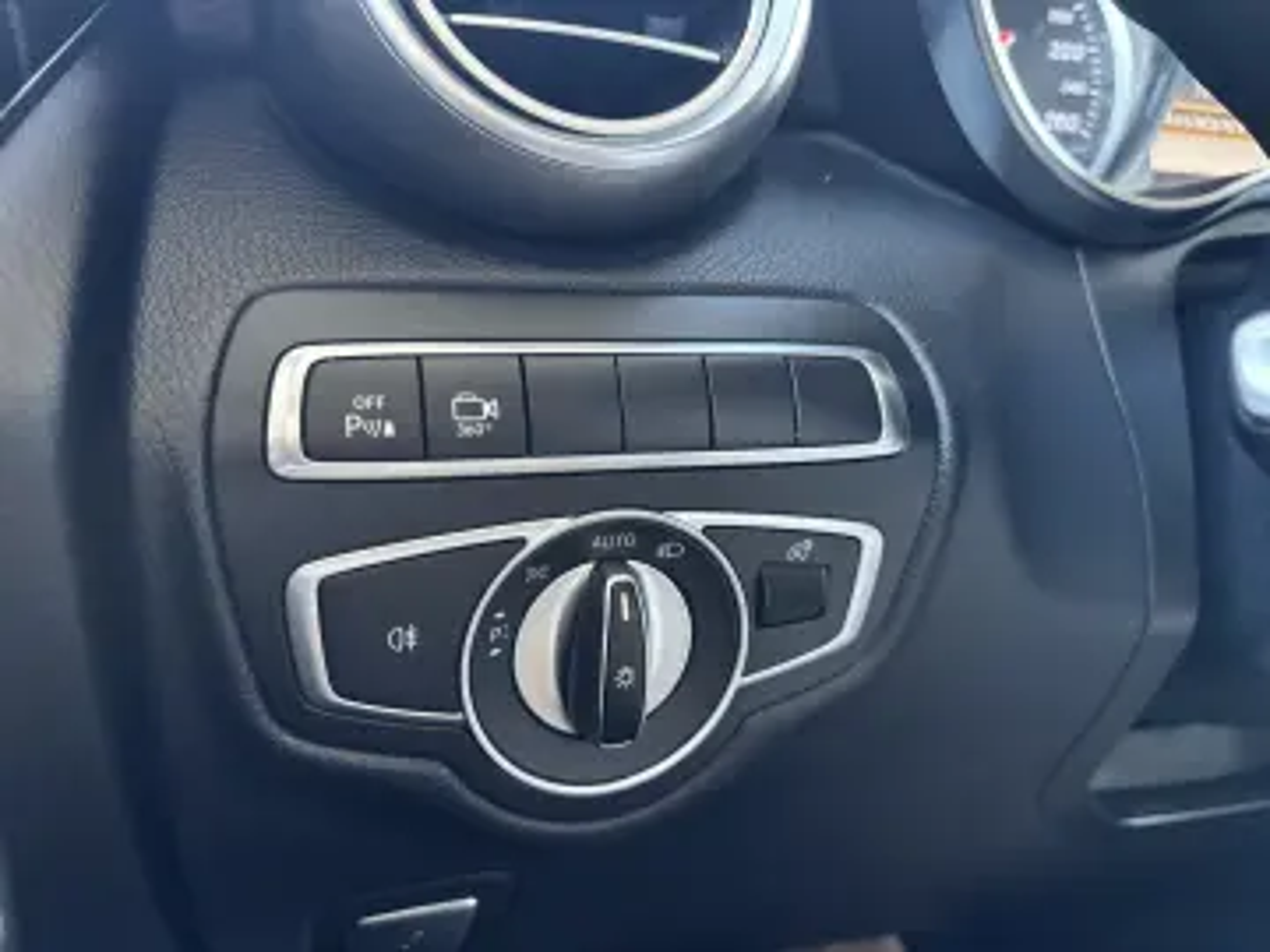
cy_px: 476
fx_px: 954
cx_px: 635
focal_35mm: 26
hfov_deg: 67.3
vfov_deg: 53.1
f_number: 1.6
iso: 500
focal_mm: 5.96
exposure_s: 1/34
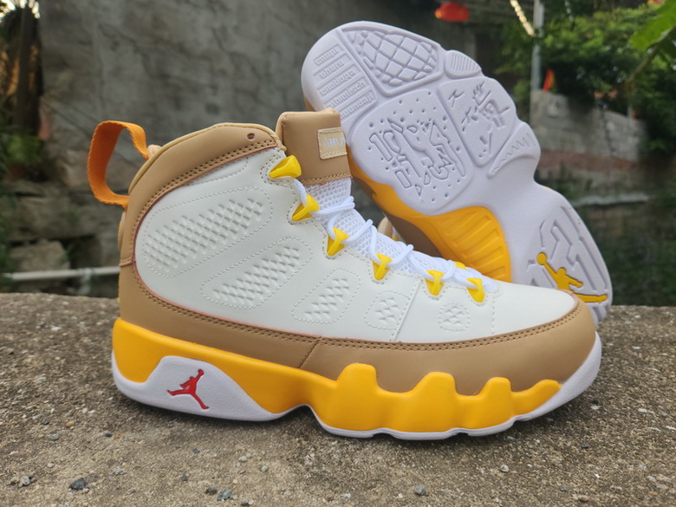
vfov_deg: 58.9
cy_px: 254
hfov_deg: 73.9
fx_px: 449
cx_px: 338
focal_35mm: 23
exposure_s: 1/134
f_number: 1.8
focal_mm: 5.4
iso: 20
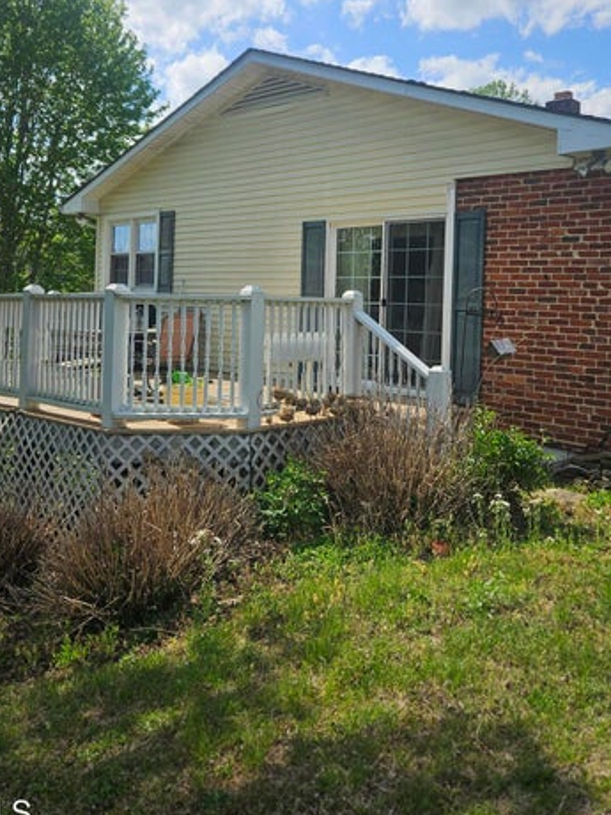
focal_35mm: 32
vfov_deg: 56.0
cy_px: 298
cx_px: 317
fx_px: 753
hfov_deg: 44.2
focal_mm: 5.4
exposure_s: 1/2737
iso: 25
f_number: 1.8
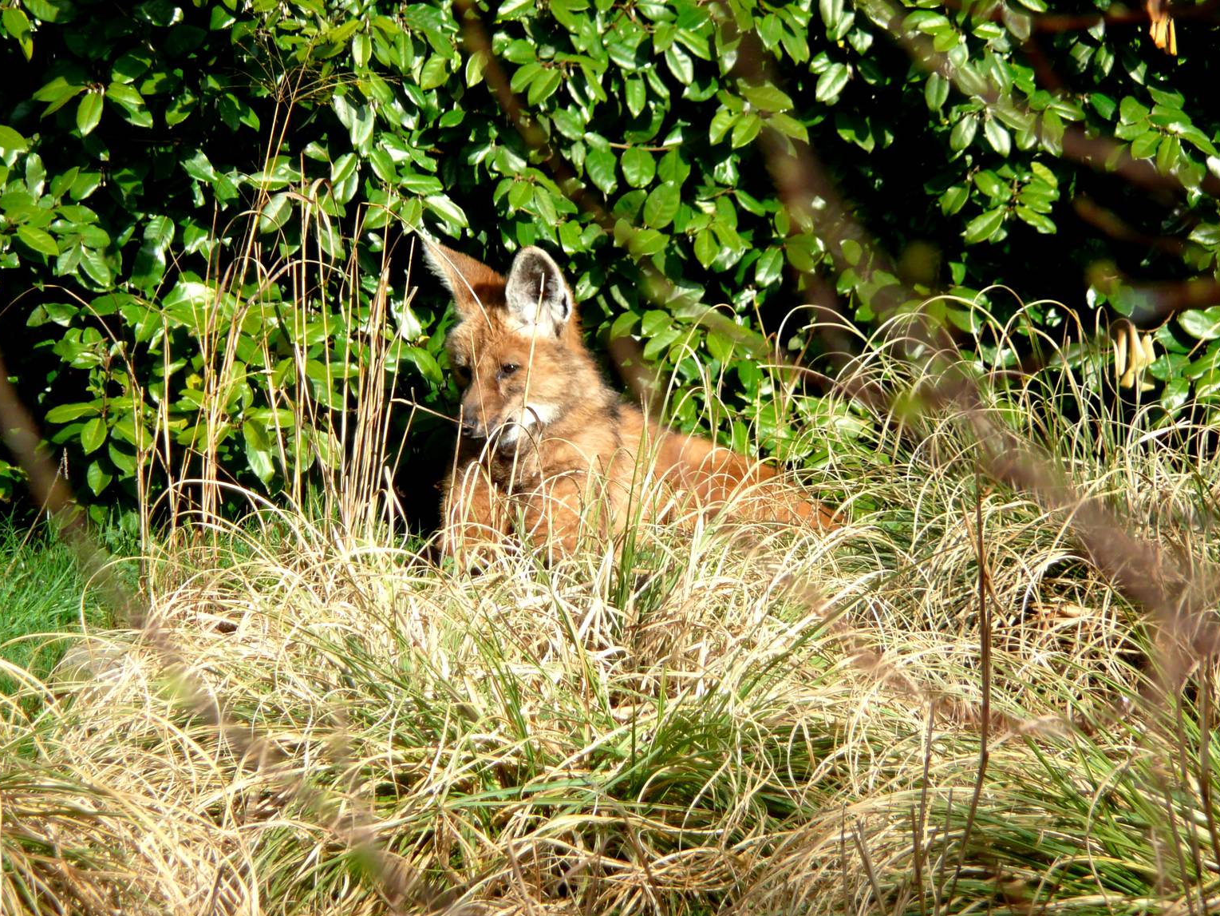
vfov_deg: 5.1
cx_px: 604
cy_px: 441
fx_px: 10327
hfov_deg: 6.8
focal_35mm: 293
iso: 100
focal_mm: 46
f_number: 4.9
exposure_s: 1/320
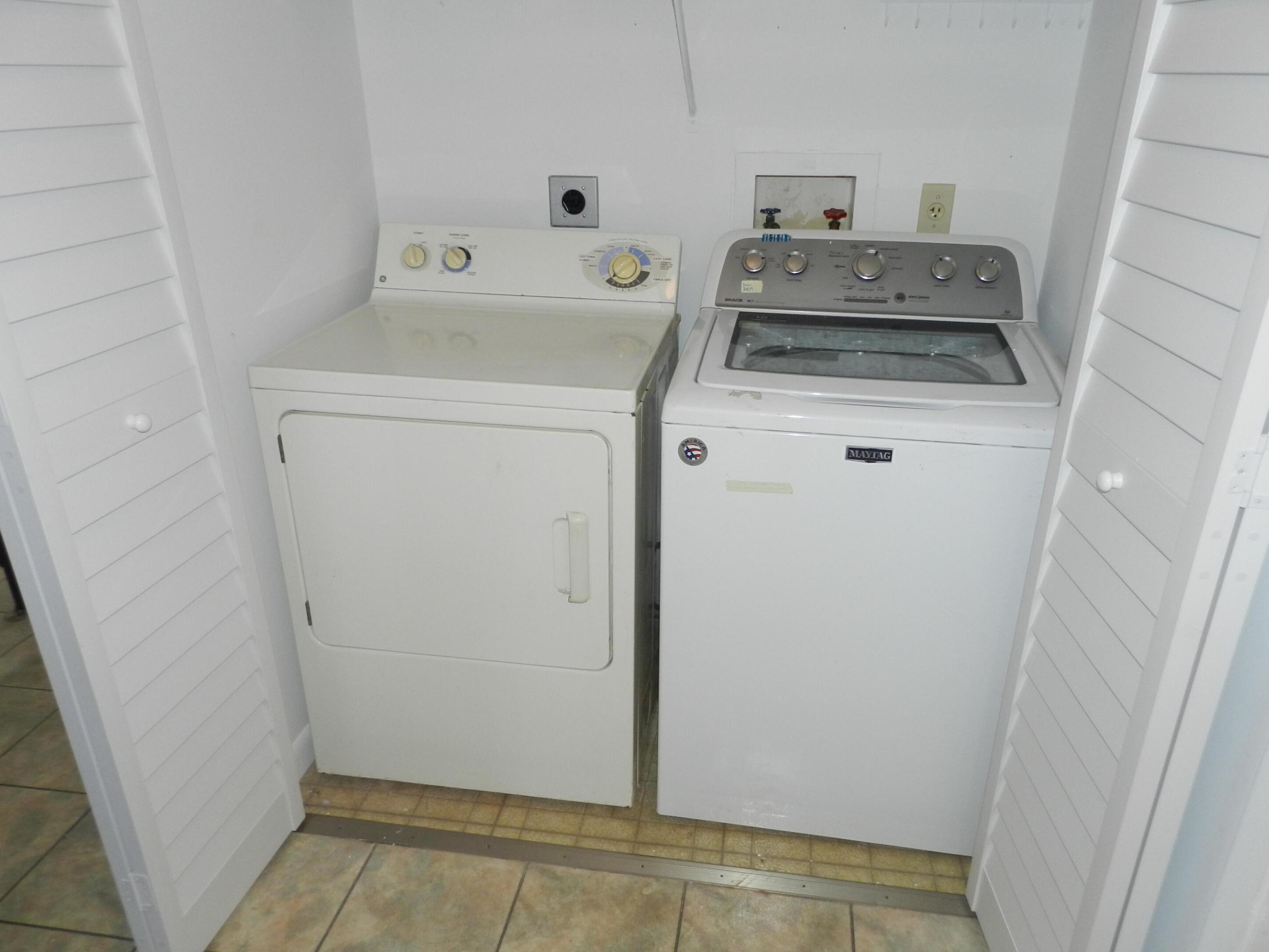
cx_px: 657
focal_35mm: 24
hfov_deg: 71.6
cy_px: 486
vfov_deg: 56.8
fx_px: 880
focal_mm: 4
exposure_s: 1/30
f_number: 3.4
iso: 200
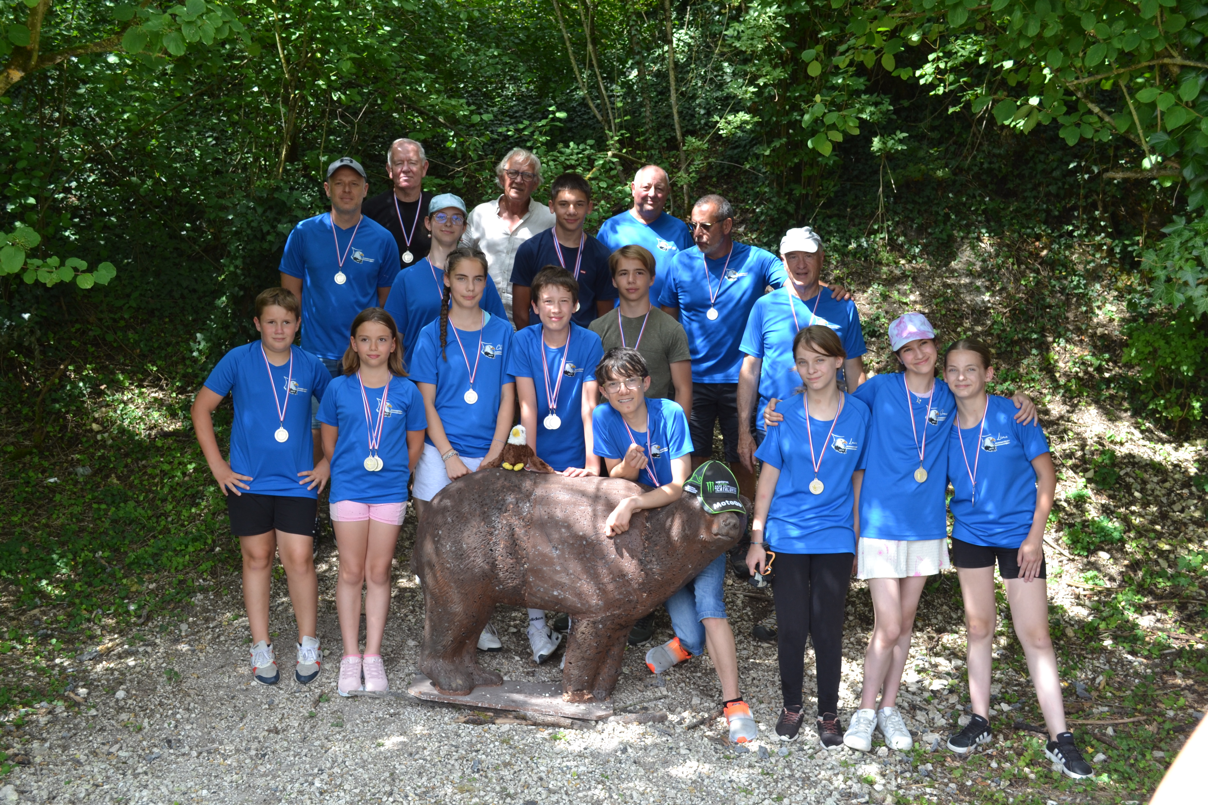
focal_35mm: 39
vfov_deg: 34.2
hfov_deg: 49.6
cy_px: 402
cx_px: 604
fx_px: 1309
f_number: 5.6
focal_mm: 26
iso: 200
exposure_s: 1/125
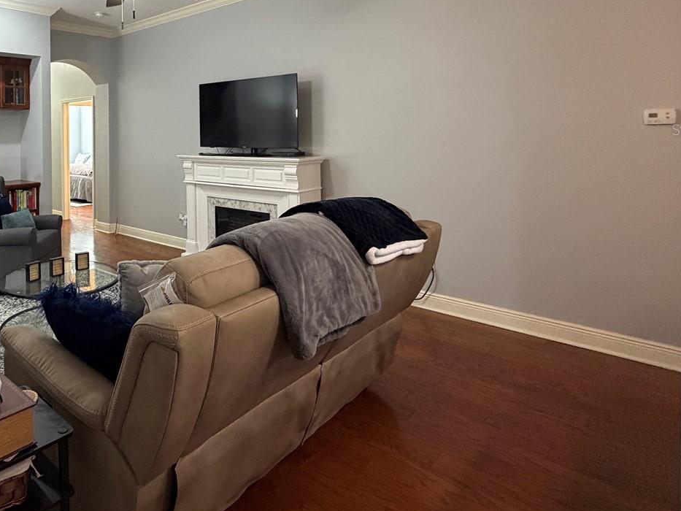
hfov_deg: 66.4
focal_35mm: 24
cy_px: 129
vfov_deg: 54.3
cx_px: 157
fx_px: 472
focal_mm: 2.22
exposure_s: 1/60
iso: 400
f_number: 2.2
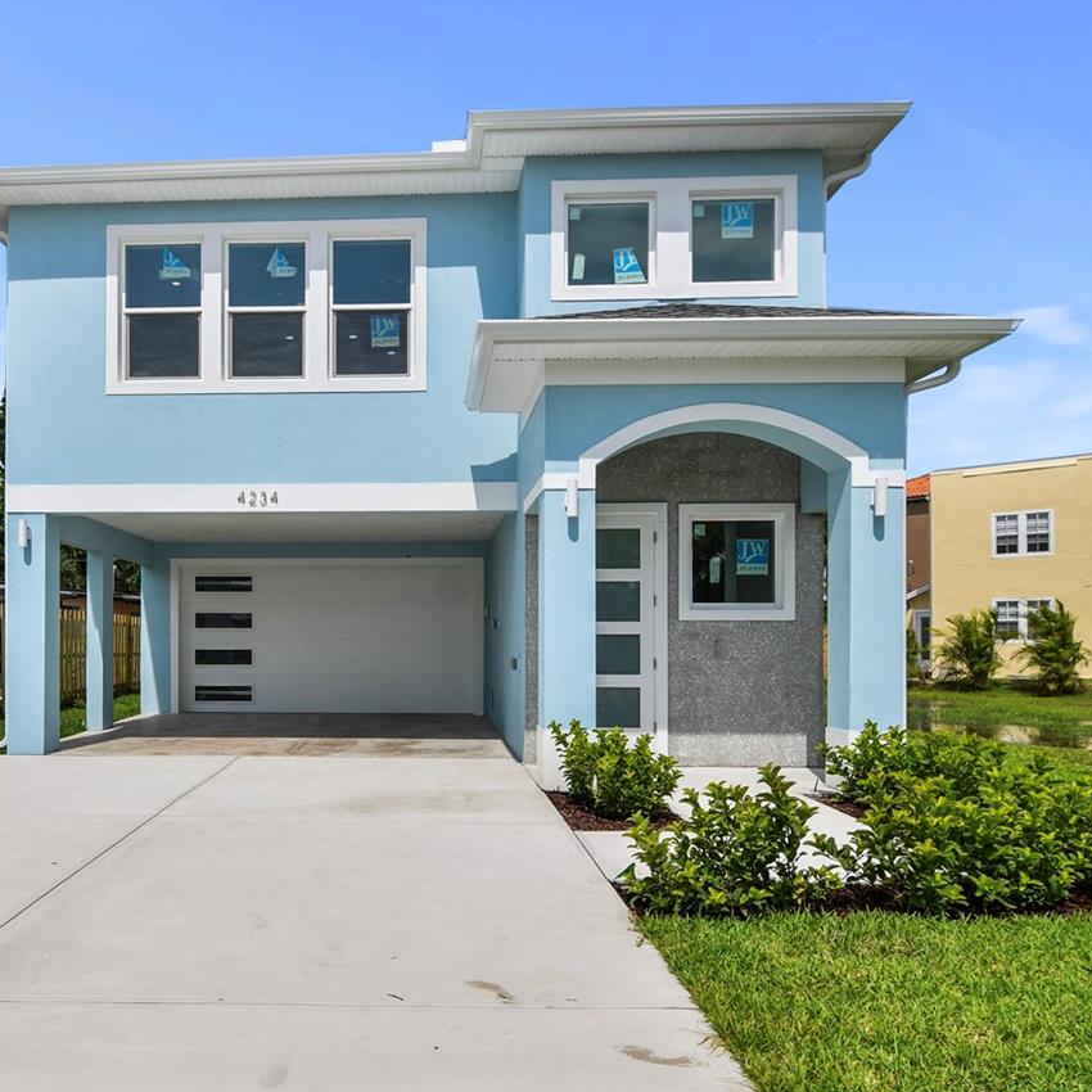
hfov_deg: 63.7
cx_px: 380
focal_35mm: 24
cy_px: 638
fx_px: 857
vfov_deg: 64.6
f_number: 7.1
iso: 100
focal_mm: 10
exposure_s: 1/640
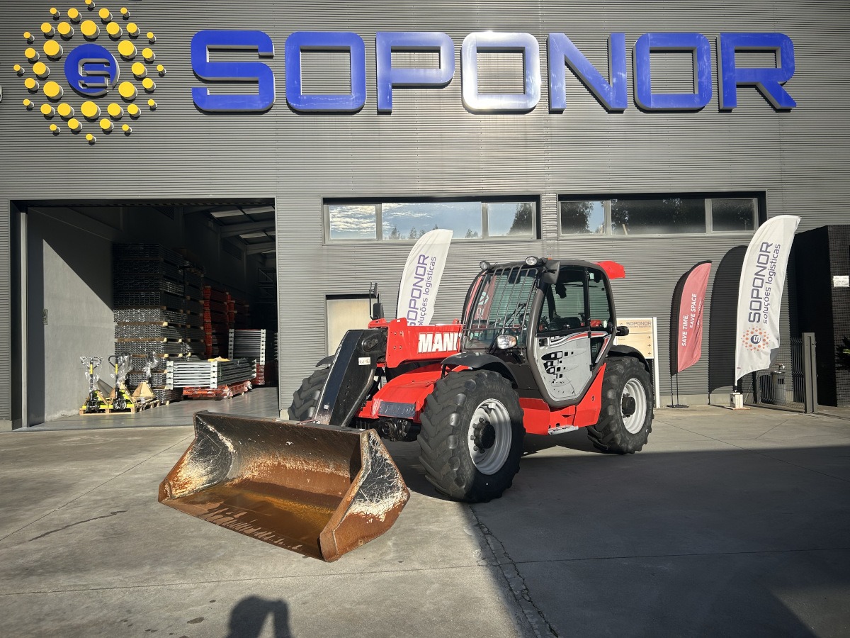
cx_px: 425
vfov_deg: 53.1
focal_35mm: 26
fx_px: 638
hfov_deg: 67.3
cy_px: 319
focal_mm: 5.7
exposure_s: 1/4115
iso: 50
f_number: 1.5
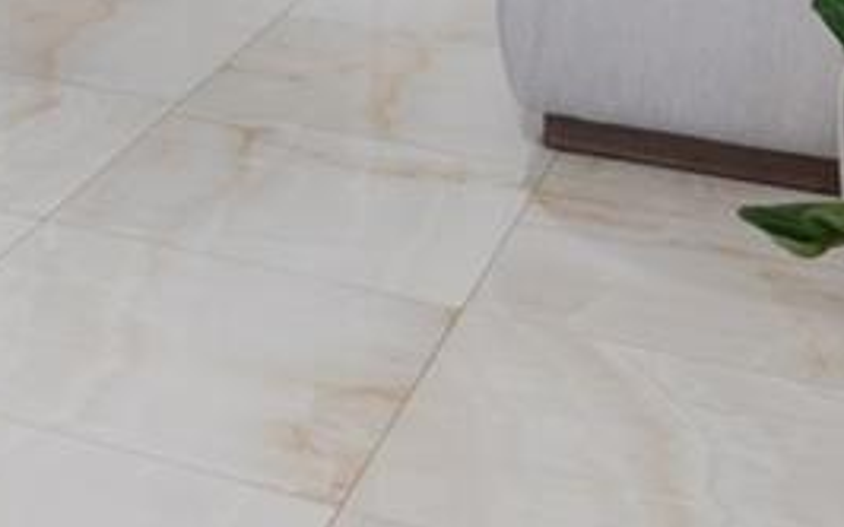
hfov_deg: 20.6
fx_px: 2115
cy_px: -673
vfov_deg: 11.9
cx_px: -244
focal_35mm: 92
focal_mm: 10
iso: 250
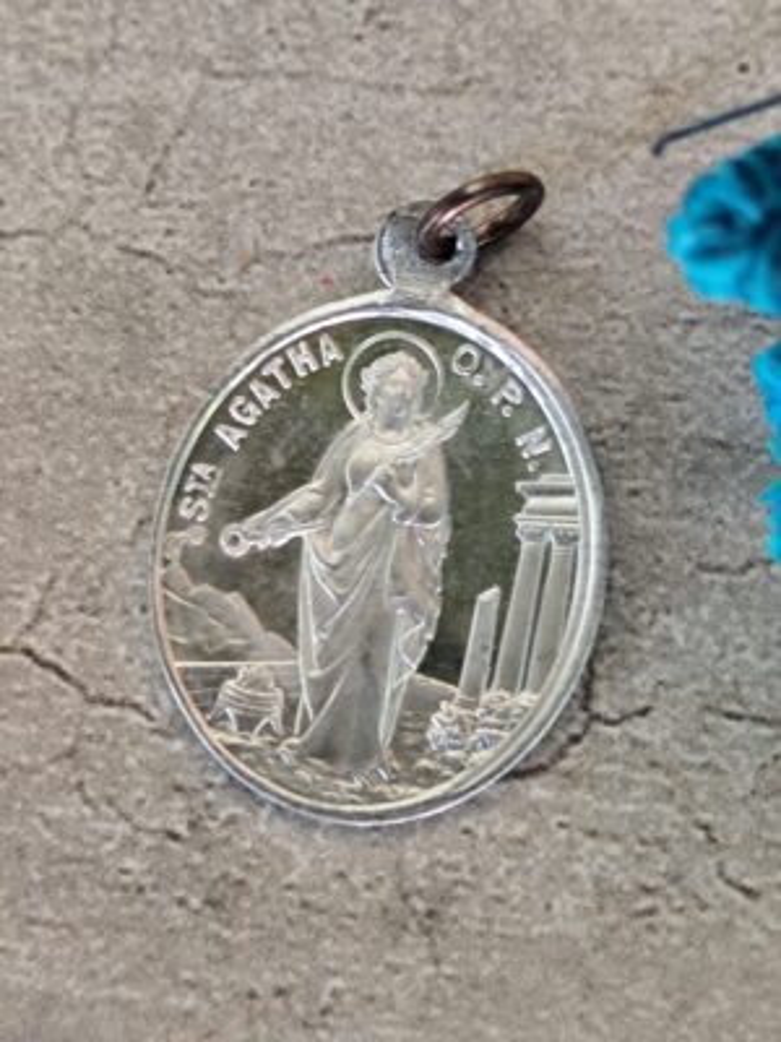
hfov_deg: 15.9
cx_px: 390
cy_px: 521
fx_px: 2798
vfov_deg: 21.1
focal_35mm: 93
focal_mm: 6.19
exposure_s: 1/33.3
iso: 320
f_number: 1.65
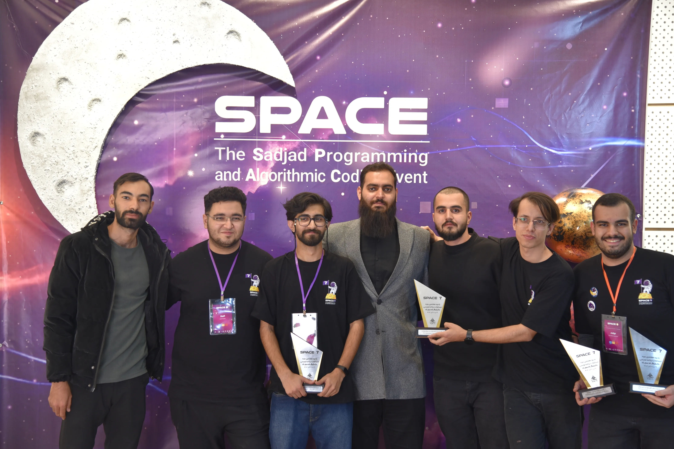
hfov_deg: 35.6
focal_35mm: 56
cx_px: 342
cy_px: 223
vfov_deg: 24.2
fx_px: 1048
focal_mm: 55
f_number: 4
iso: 450
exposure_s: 1/60
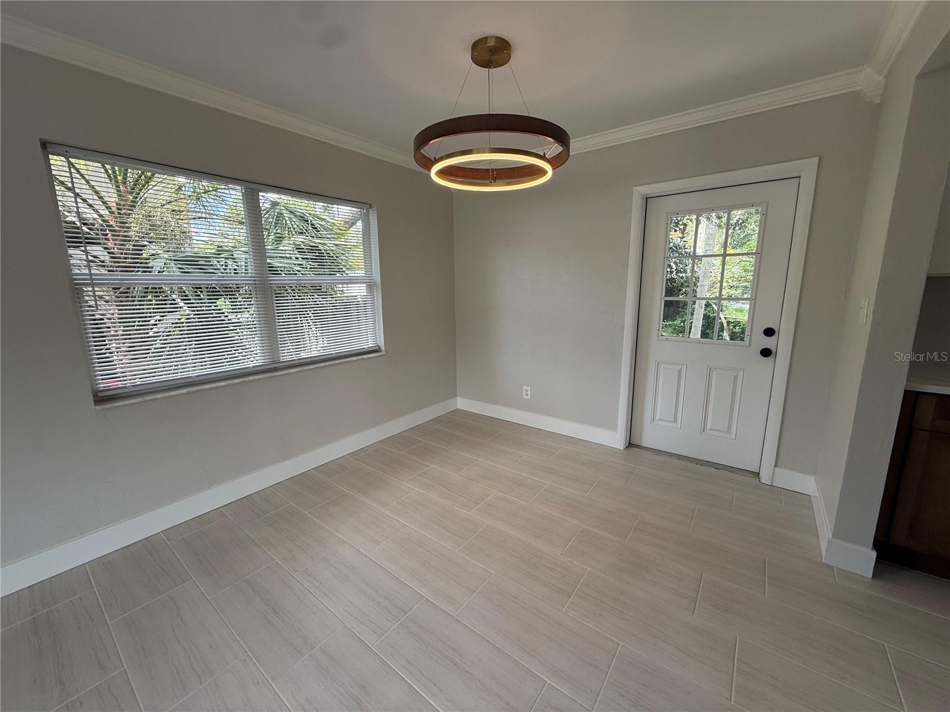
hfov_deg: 102.1
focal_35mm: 14
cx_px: 475
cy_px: 356
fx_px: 384
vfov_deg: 85.7
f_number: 2.2
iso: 64
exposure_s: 1/135
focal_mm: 2.22
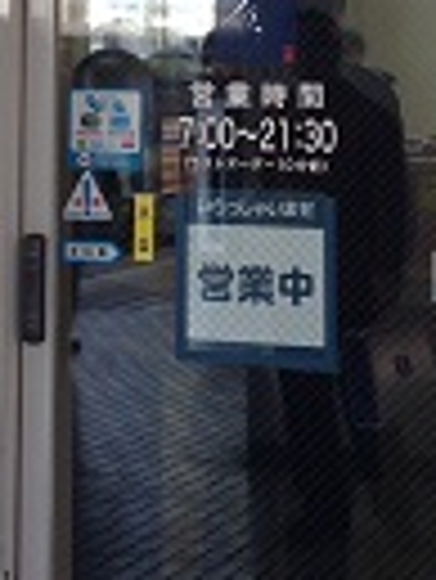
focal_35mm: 125
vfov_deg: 15.2
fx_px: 2096
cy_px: -126
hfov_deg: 11.8
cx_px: 103
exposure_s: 1/146
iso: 50
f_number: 2.4
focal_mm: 4.12
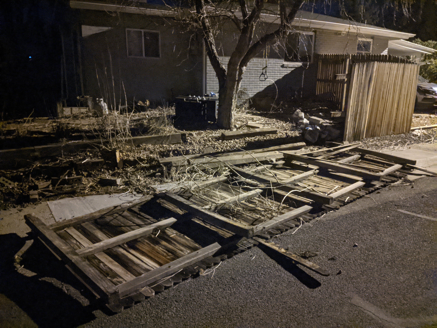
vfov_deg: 51.4
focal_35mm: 27
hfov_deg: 65.3
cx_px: 218
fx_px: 341
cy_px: 164
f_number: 1.8
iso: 3346
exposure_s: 1/3.08
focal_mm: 4.44
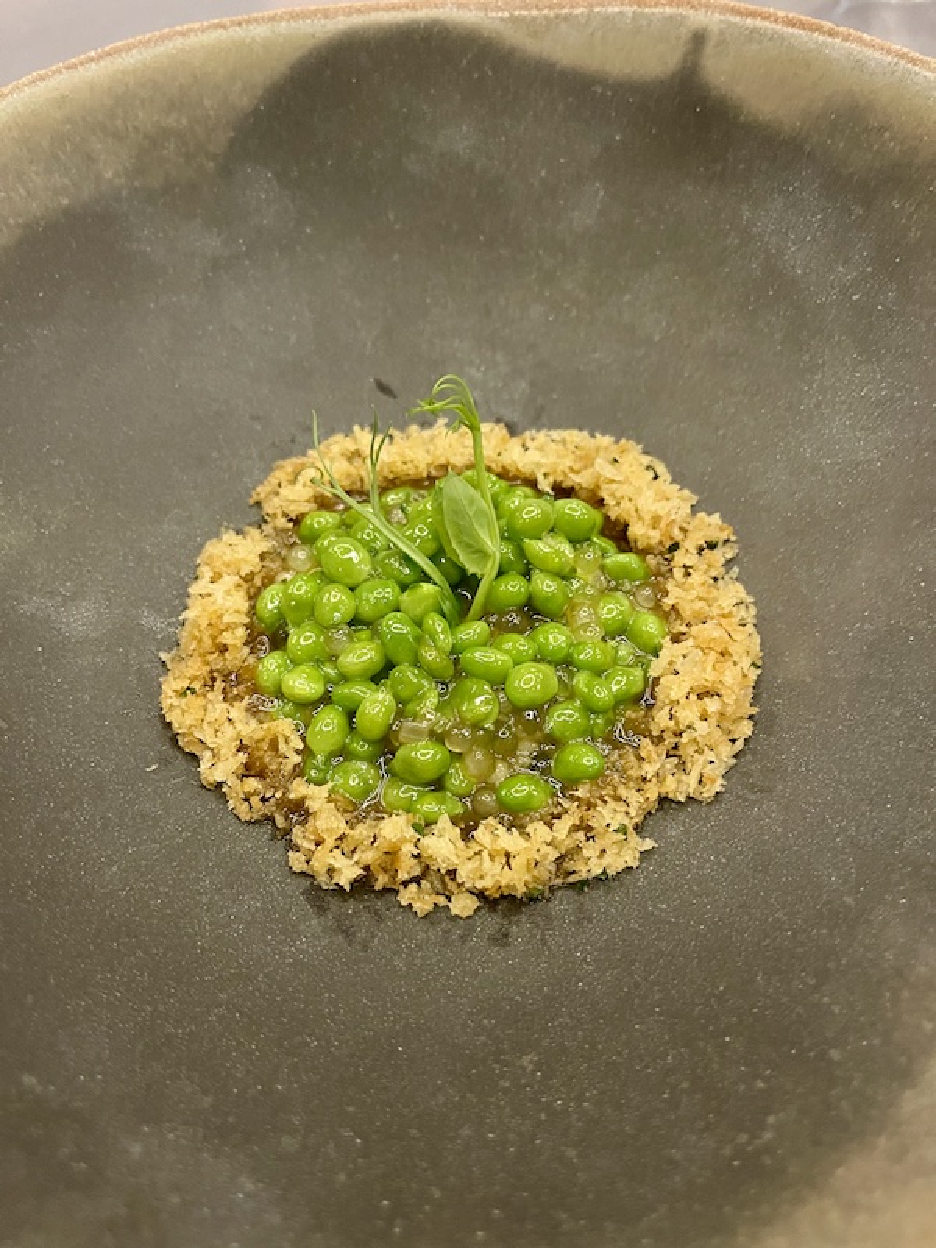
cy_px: 624
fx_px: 901
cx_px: 468
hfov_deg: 54.9
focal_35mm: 25
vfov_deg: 69.4
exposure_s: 1/26
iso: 800
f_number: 1.6
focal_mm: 5.1
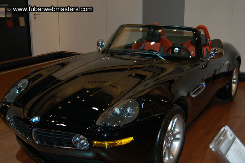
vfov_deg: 29.8
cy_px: 82
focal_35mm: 45
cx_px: 122
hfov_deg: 43.6
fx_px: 306
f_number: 5
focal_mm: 30
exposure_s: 1/60
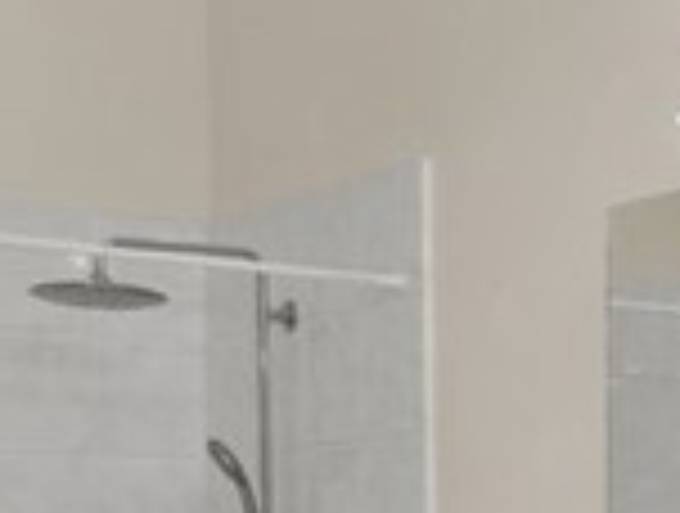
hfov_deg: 16.6
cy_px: 484
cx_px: 1108
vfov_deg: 14.1
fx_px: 2048
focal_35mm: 104
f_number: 5.6
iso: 500
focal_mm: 16
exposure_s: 1/15
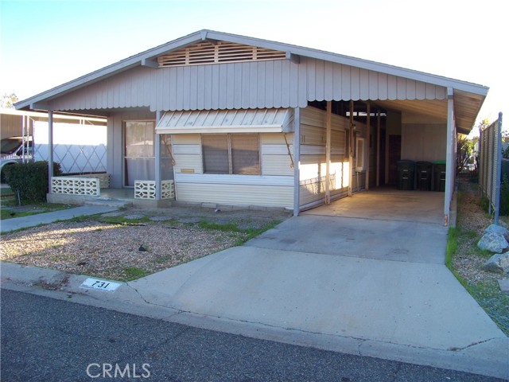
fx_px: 485
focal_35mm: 33
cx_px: 254
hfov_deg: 55.4
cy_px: 191
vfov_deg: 42.9
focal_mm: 5.85
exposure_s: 1/125
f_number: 3.6
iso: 64
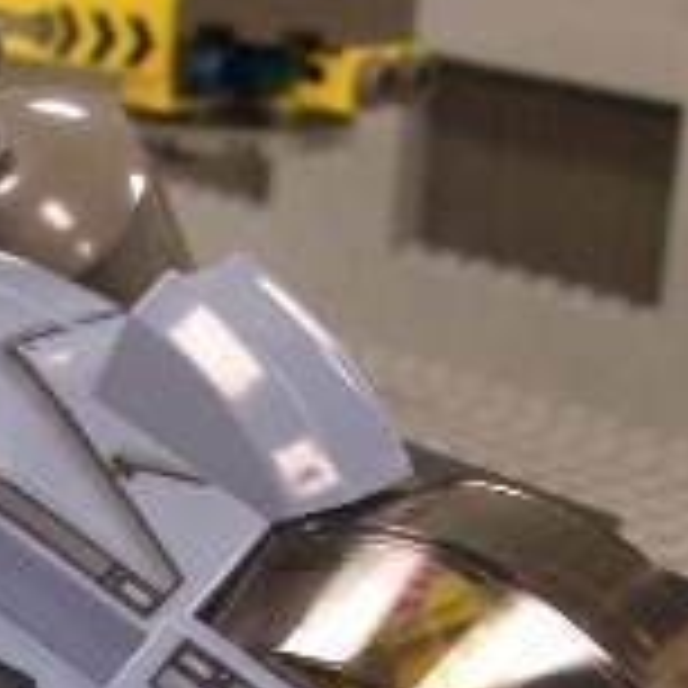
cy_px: 643
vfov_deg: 13.4
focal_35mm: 129
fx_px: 2901
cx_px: -162
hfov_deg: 13.1
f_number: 2.6
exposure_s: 1/60
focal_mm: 5.8
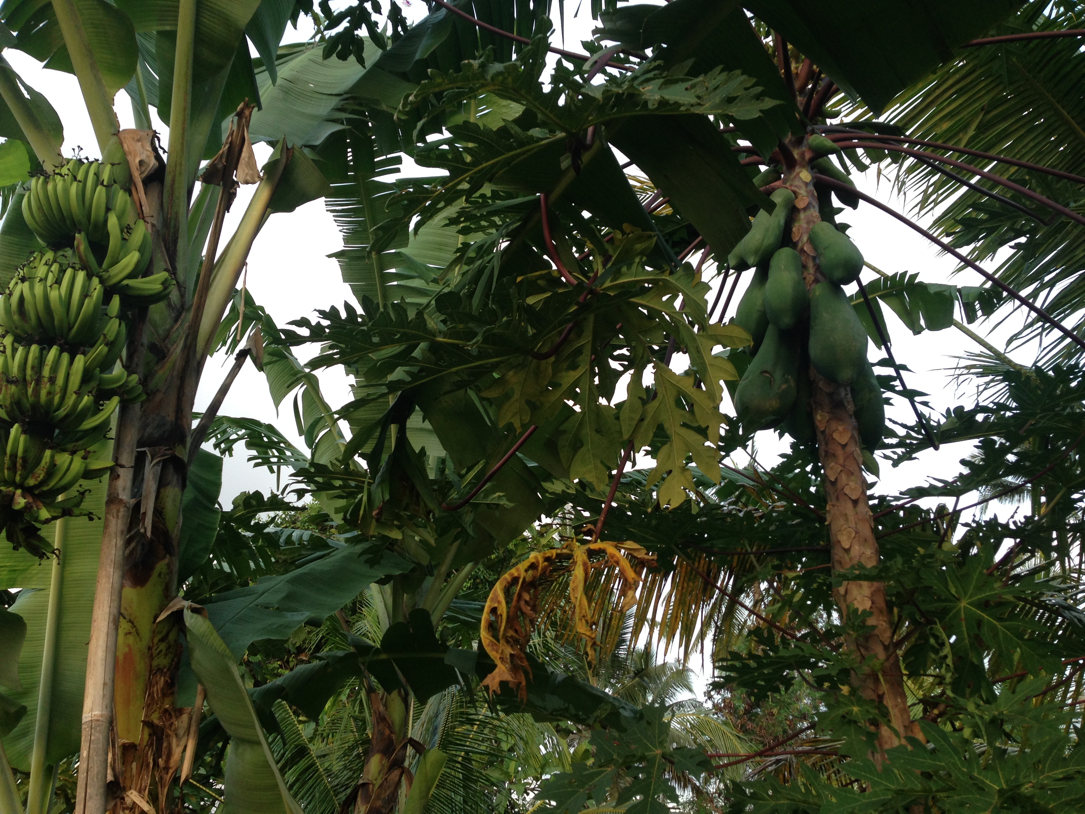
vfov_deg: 42.9
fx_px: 1034
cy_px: 407
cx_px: 542
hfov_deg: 55.4
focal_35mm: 33
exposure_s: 1/60
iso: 64
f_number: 2.4
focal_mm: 4.12
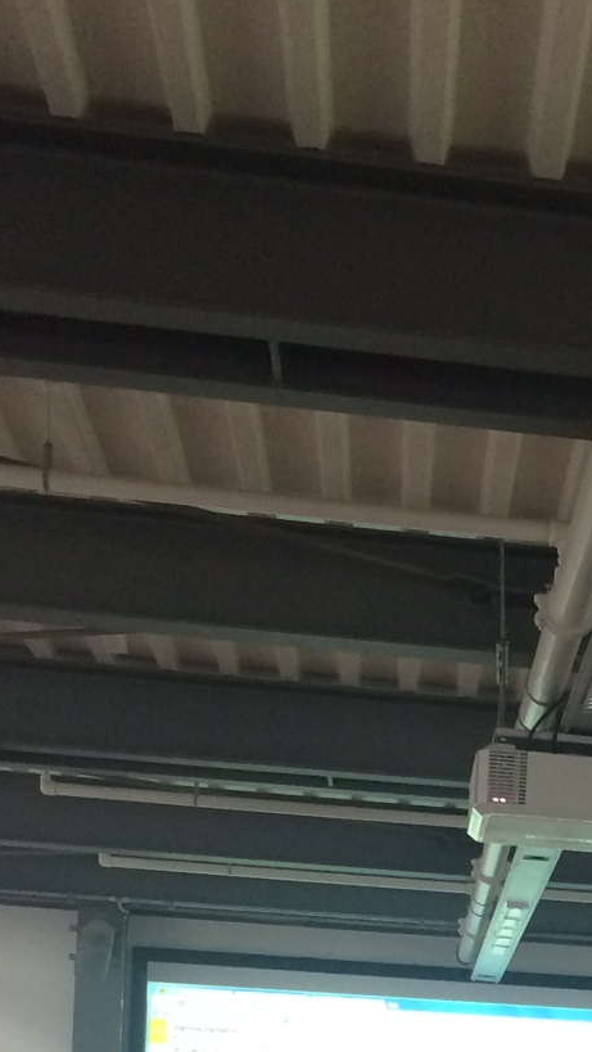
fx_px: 2203
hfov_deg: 14.7
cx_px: 763
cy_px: 1218
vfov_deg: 24.6
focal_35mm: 79
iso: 100
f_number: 2.2
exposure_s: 1/30
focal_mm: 4.15
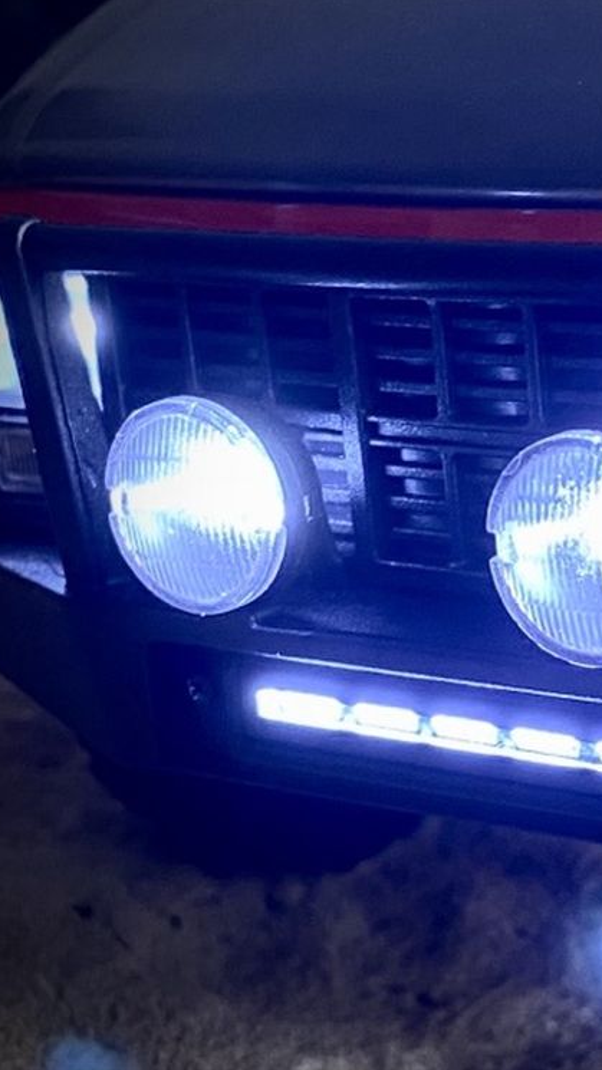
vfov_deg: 52.8
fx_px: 1078
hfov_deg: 28.5
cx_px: 649
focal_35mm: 38
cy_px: 533
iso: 200
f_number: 1.8
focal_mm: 4.25
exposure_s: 1/60
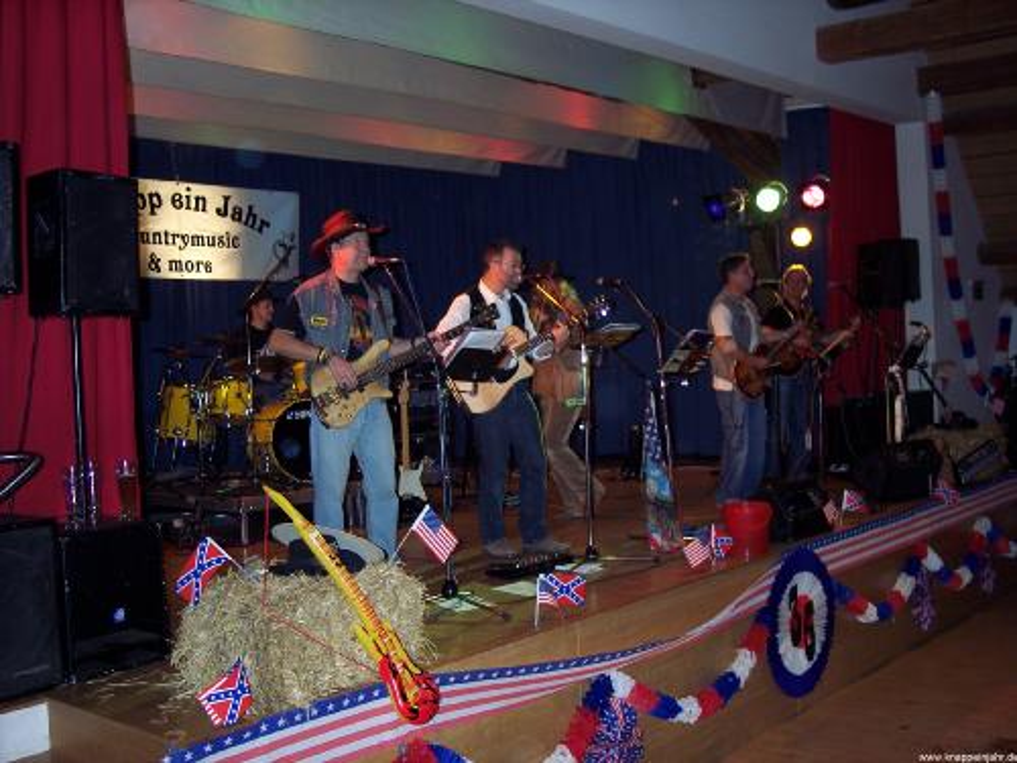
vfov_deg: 36.8
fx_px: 1146
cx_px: 508
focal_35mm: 39
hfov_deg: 47.9
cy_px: 382
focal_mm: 8
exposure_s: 1/60
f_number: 2.8
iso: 100
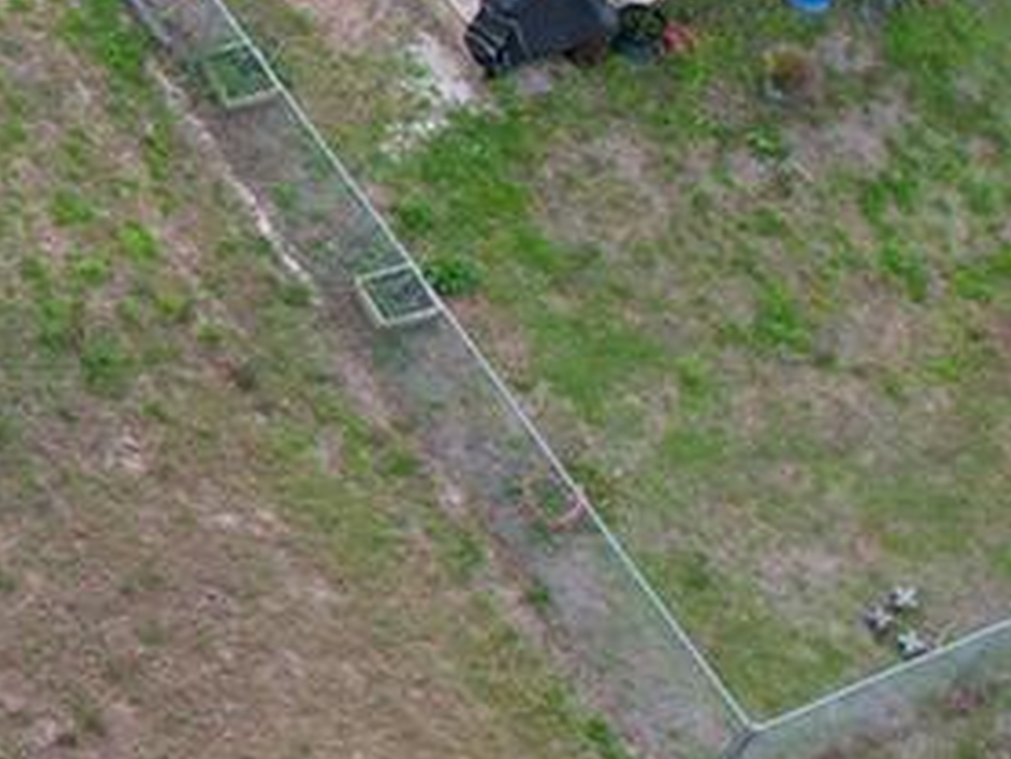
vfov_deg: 12.0
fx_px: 3565
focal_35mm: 122
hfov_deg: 13.5
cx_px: -1088
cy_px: 26
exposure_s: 1/640
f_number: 2.8
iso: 100
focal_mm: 8.38
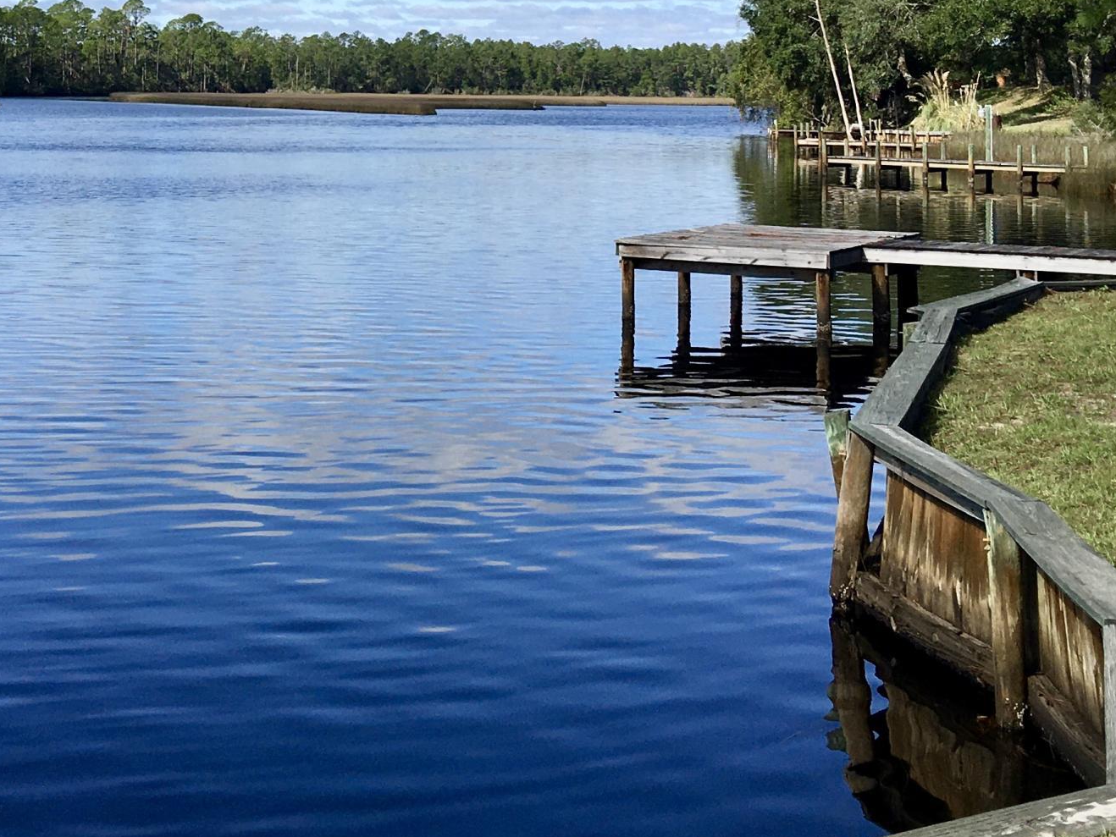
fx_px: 2128
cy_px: 27
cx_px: 262
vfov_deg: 21.6
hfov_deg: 28.9
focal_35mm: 66
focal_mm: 4.15
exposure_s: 1/1326
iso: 25
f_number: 2.2
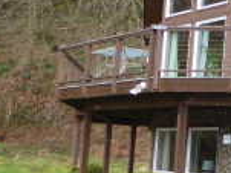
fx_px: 680
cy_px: 103
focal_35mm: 102
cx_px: 471
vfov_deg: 14.5
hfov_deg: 15.3
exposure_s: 1/100
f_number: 3.3
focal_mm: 4.3
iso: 100
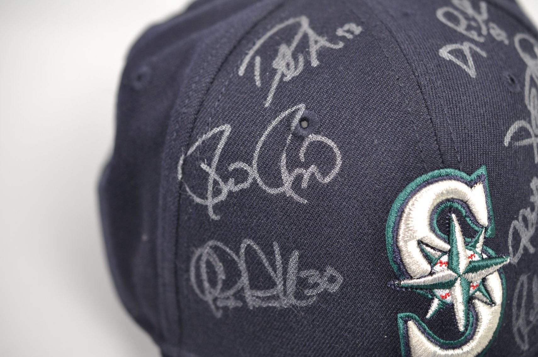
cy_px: 178
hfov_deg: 33.4
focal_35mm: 60
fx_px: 896
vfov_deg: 22.6
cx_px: 269
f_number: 3
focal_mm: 40
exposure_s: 1/30
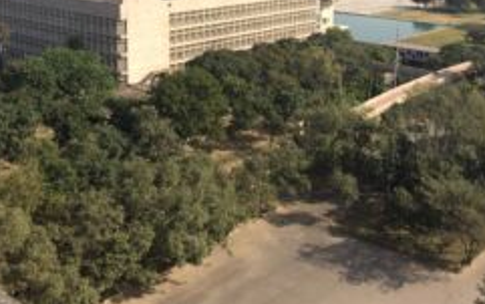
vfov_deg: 24.8
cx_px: 252
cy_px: 44
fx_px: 675
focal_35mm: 51
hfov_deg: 39.5
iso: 32
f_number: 2.2
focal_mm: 4.15
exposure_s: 1/1709
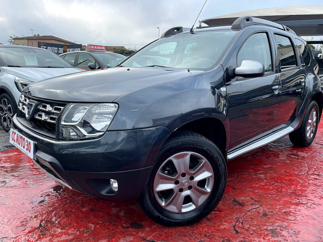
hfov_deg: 67.3
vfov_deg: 53.1
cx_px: 162
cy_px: 121
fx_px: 243
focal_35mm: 26
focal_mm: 4.2
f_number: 1.6
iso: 32
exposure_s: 1/955
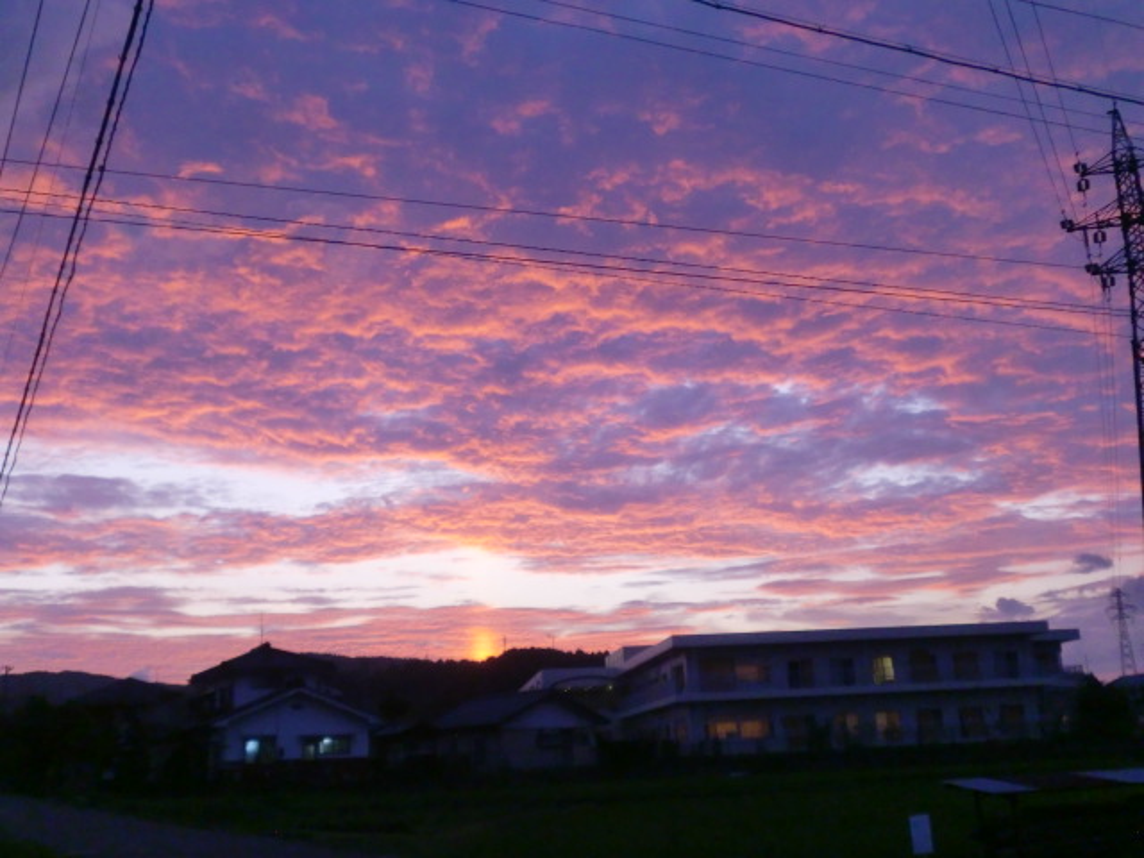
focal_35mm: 39
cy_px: 429
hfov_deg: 47.9
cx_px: 572
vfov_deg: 36.8
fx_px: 1289
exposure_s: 1/125
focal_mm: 6.51
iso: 400
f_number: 3.1
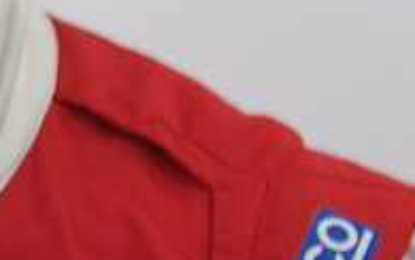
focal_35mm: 395
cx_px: -194
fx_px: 4469
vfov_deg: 3.3
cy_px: -226
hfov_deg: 5.3
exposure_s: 1/90
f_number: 2.8
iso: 400
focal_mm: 70
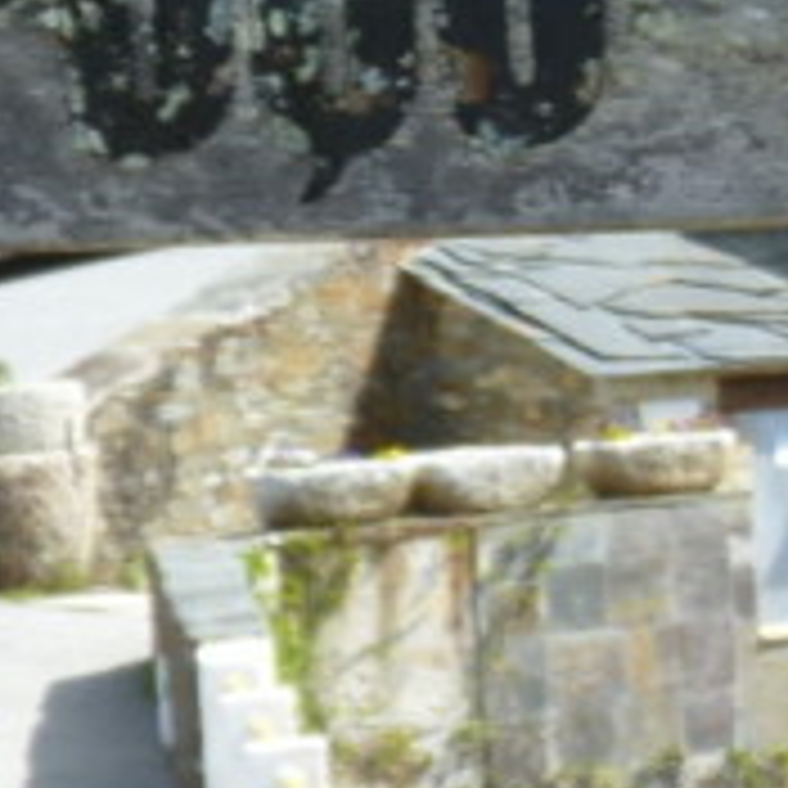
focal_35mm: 259
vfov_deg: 6.7
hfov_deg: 6.2
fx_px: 6670
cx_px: 2450
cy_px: 95
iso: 80
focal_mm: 7.1
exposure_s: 1/250
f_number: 4
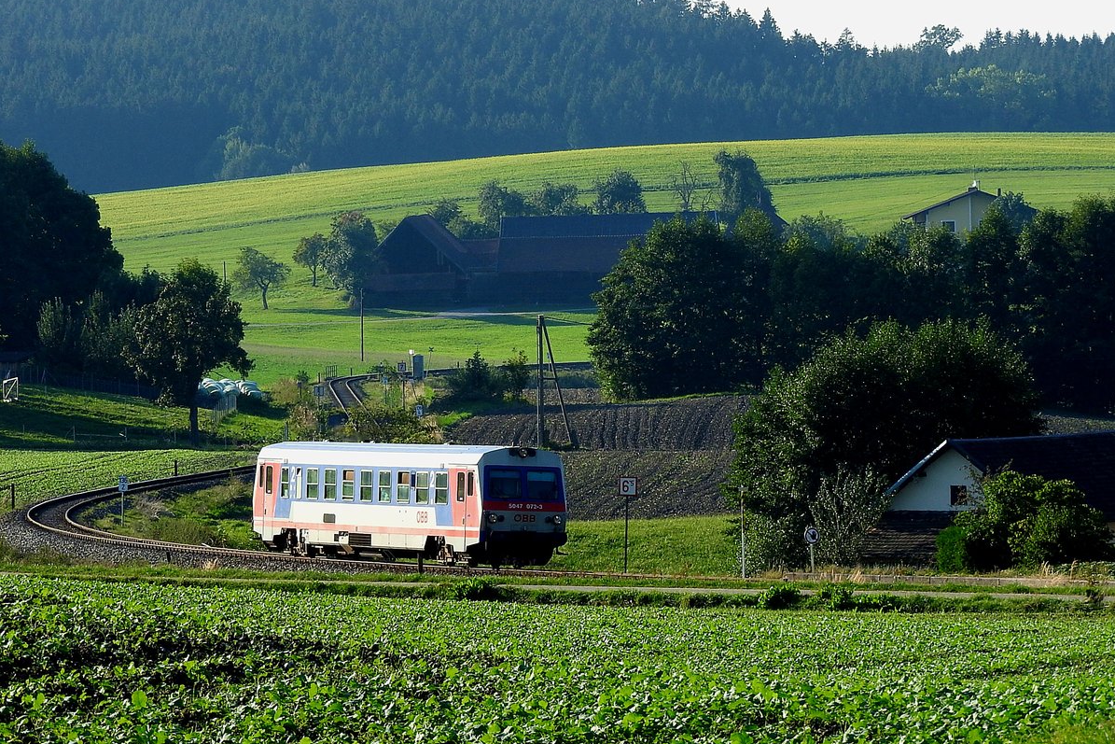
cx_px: 559
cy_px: 364
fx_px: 8735
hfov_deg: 7.3
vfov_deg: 4.9
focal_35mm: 282
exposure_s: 1/320
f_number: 5.5
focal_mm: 48.4
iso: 100
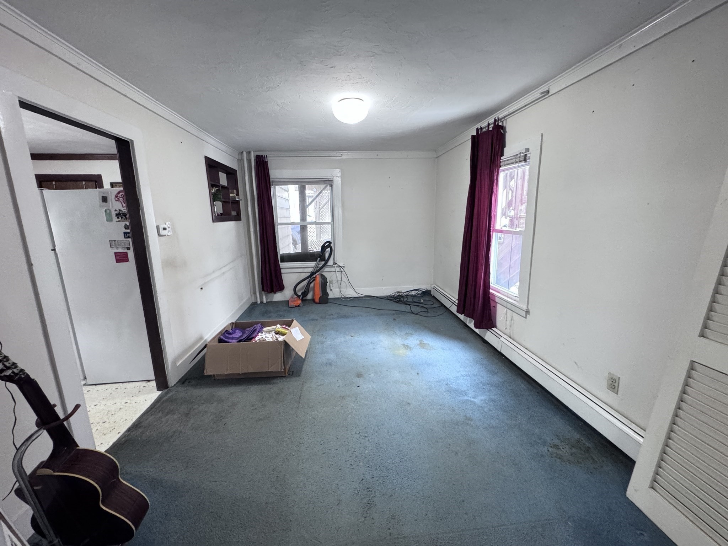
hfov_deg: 102.1
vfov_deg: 85.7
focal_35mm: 14
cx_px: 364
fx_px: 294
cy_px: 273
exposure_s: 1/60
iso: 500
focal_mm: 2.22
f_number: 2.2
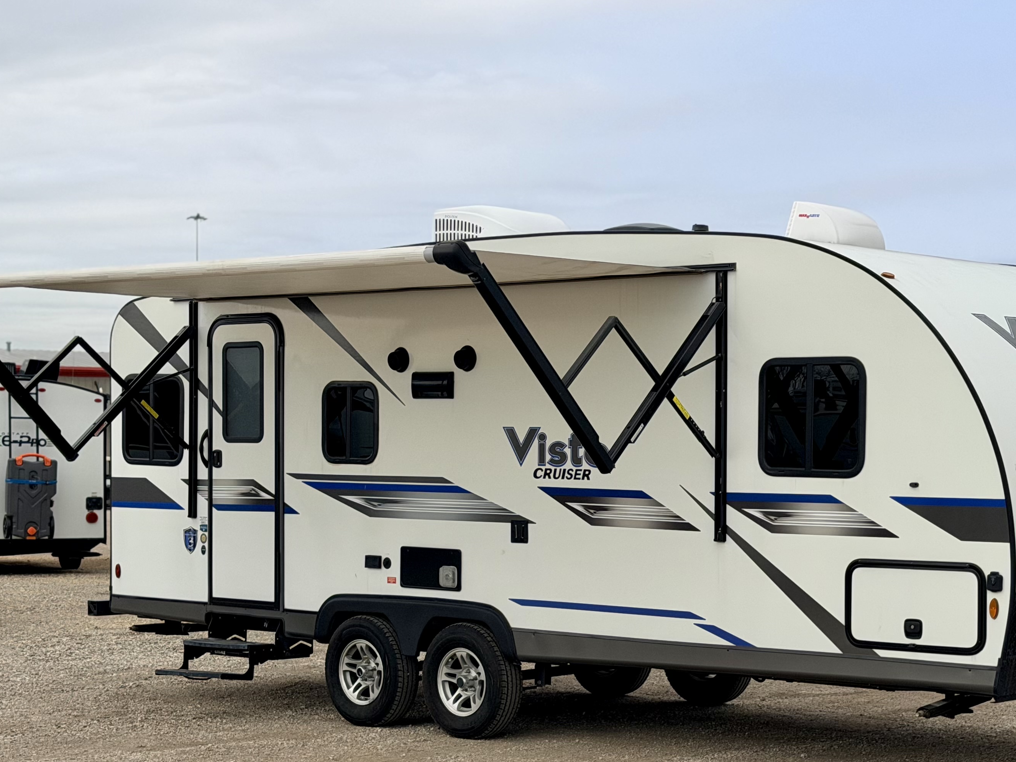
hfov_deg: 26.6
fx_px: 2142
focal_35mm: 73
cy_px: 540
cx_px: 642
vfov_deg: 20.1
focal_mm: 6.76
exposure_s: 1/5208
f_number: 1.78
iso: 64
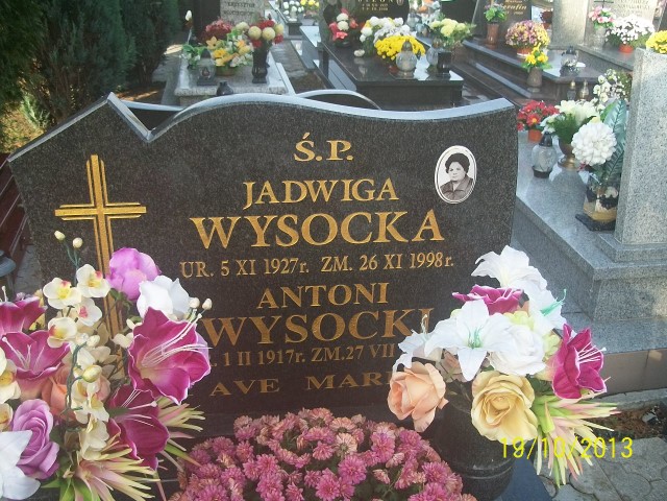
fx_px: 694
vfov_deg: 39.7
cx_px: 334
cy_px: 250
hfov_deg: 51.4
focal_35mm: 36
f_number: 2.7
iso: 80
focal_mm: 6
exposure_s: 1/200
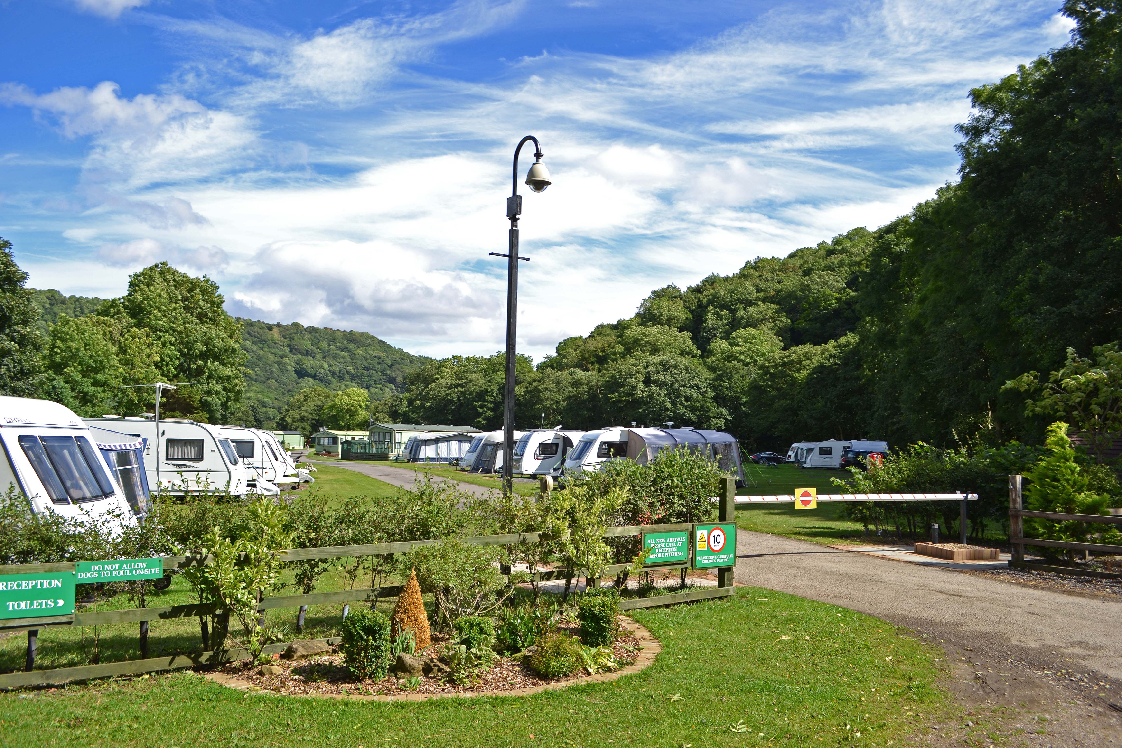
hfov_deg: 67.4
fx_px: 841
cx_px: 561
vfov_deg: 47.9
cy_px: 374
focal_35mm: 27
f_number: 6.3
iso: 100
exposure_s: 1/200
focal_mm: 18
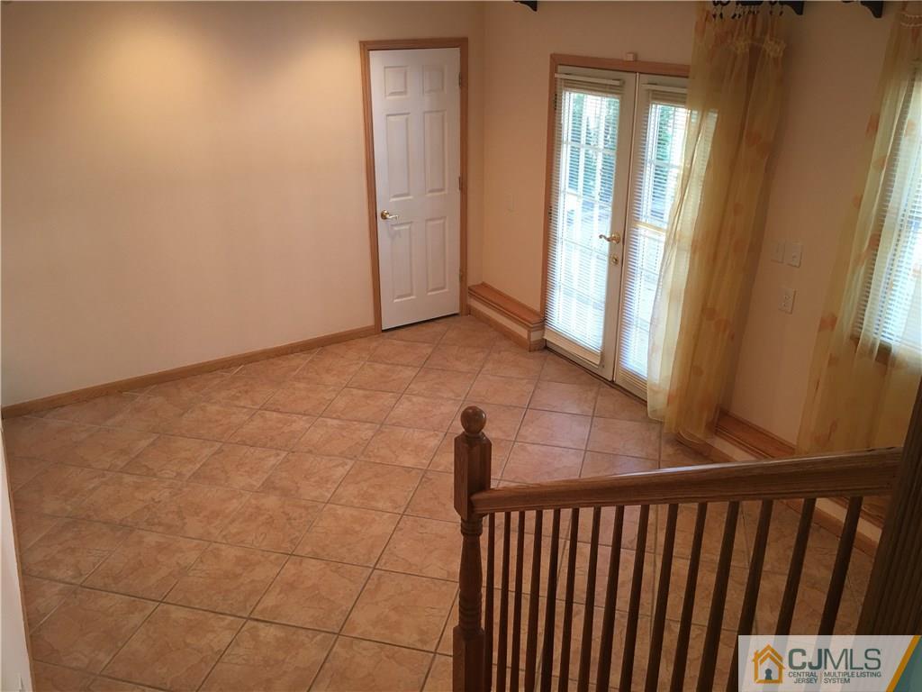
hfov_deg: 61.7
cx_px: 461
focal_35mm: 29
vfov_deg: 48.2
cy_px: 346
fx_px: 772
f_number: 2.2
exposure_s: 1/15
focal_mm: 4.15
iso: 32
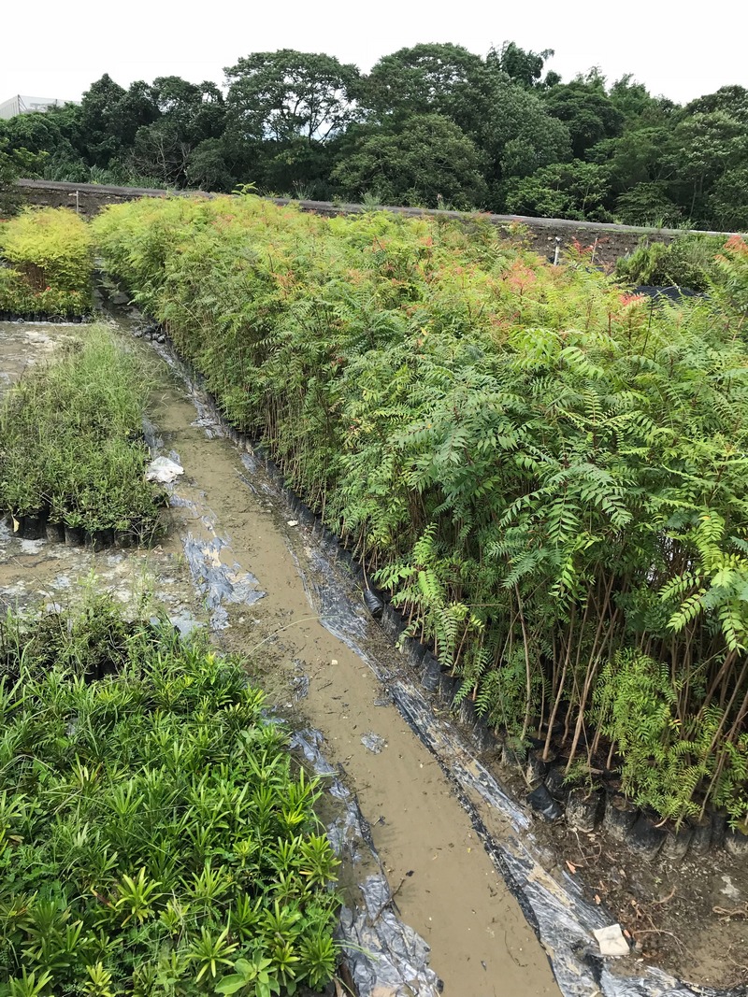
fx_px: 807
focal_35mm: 28
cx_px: 374
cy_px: 498
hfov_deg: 49.7
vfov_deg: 63.4
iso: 20
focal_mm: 3.99
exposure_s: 1/754
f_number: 1.8
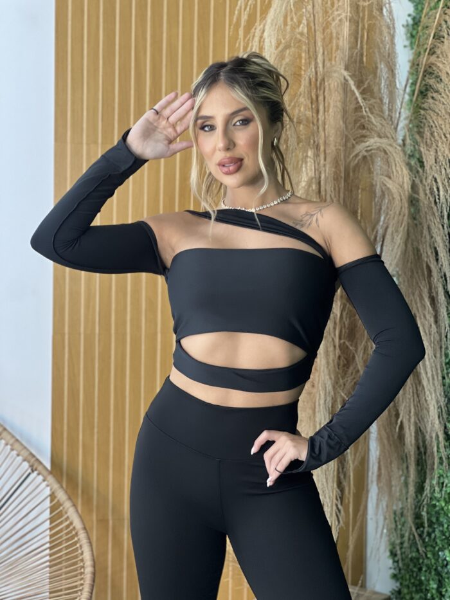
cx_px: 225
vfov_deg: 25.3
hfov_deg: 19.1
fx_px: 1334
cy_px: 300
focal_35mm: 77
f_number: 2.8
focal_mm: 9
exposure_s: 1/120
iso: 200
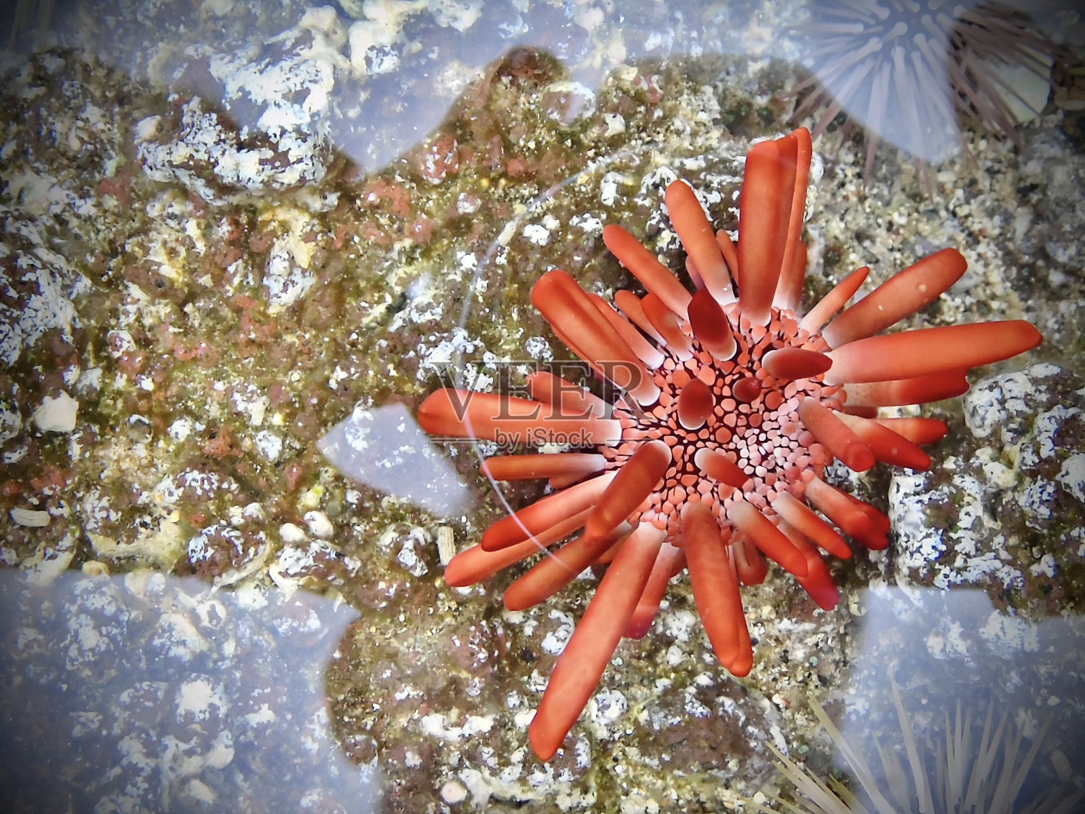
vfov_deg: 18.0
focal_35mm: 82
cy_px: 407
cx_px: 542
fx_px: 2570
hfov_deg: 23.8
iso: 400
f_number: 4.1
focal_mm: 15
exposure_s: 1/125
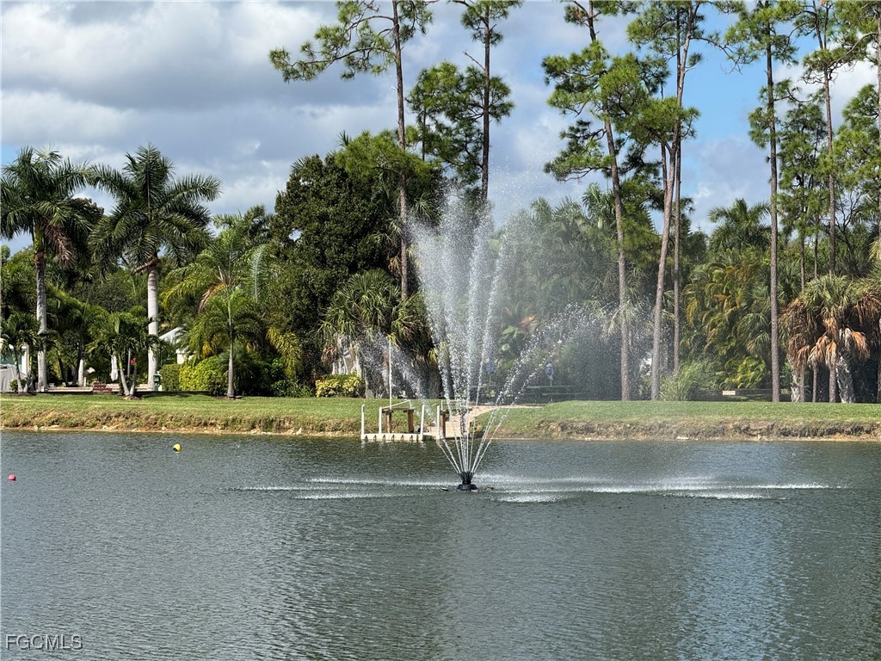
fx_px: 3054
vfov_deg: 12.3
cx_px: 440
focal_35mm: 120
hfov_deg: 16.4
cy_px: 330
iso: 50
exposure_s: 1/1689
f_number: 2.8
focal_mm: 15.66
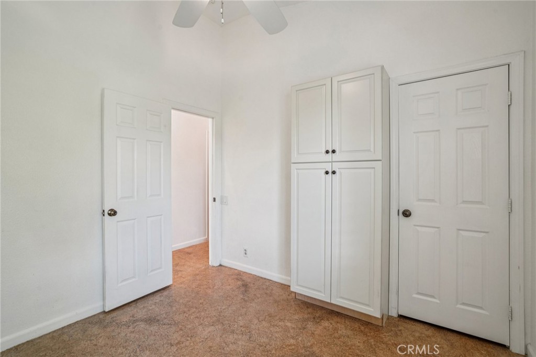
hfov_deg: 96.8
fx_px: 238
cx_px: 268
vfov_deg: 73.7
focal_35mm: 16
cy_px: 178
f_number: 8
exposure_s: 1/15
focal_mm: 16
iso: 400
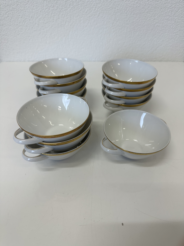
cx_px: 92
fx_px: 170
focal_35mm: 24
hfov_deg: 56.8
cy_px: 123
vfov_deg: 71.6
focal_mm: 6.9
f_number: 1.8
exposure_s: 1/100
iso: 64
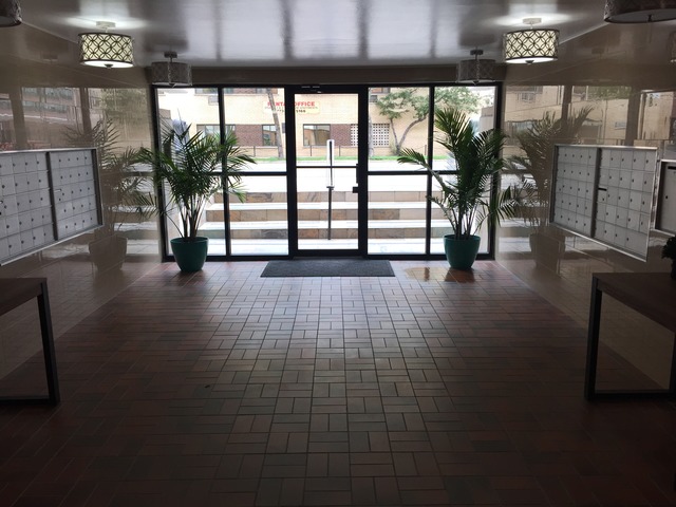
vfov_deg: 48.2
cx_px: 338
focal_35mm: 29
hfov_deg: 61.7
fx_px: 566
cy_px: 254
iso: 40
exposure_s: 1/120
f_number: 2.2
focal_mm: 4.15
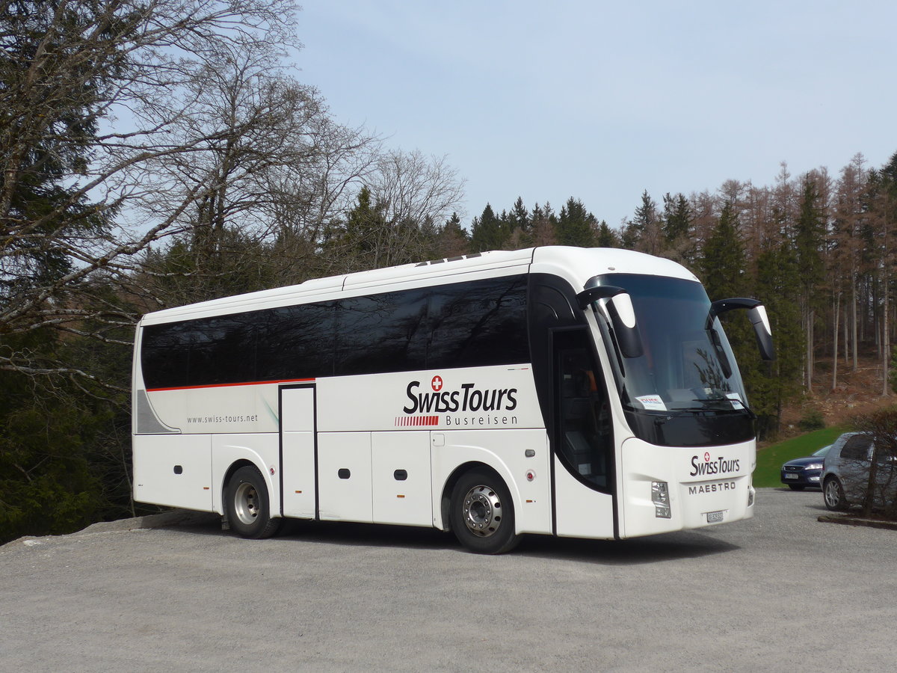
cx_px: 448
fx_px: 1192
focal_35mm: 46
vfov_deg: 31.5
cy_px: 336
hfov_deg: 41.2
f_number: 3
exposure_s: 1/2000
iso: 80
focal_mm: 9.5
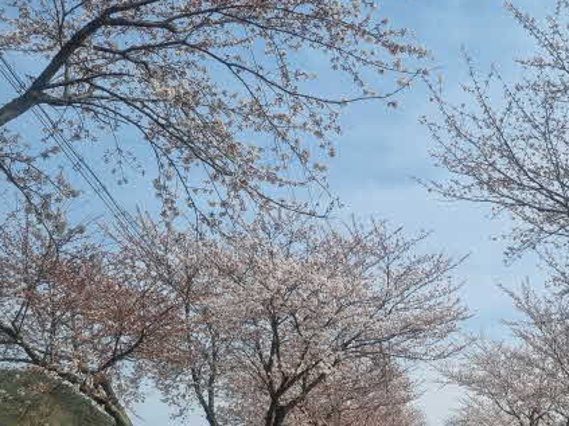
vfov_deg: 33.3
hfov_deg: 42.1
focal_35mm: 43
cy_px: 284
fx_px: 707
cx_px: 445
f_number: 1.8
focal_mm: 5.4
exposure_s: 1/3952
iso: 50
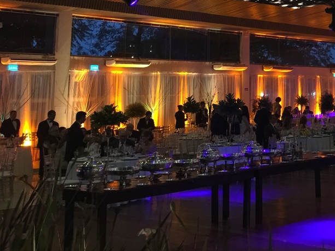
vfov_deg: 24.6
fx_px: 552
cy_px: 6
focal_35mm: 57
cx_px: 328
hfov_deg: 31.5
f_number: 2.2
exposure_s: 1/8
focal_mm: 4.15
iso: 125
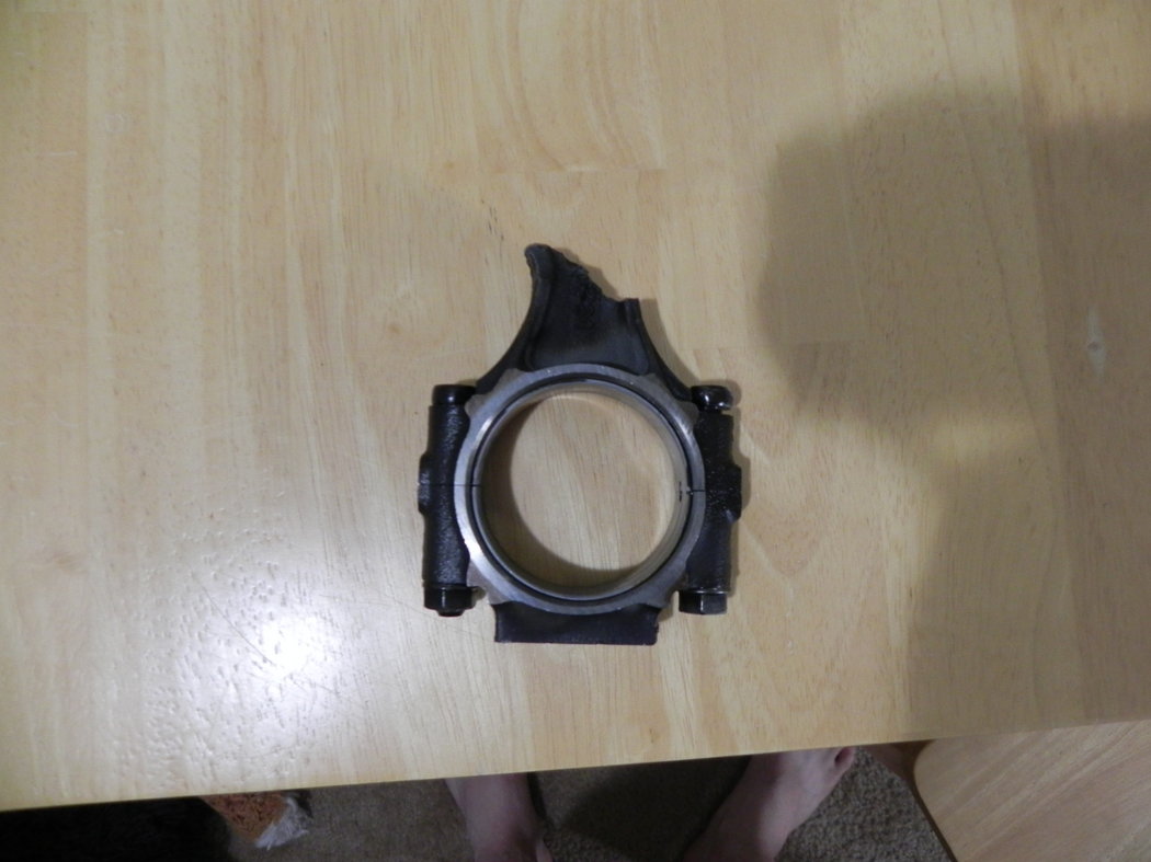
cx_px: 576
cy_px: 431
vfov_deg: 53.0
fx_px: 864
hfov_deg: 67.3
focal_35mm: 26
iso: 400
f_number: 2.8
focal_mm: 4.6
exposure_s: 1/16.6
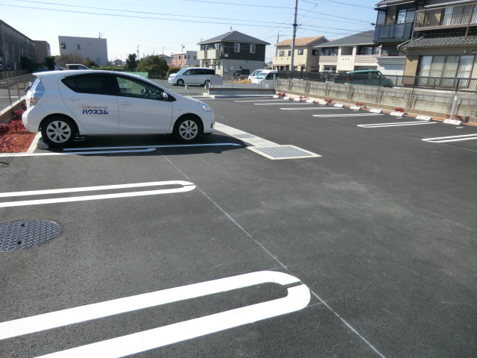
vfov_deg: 56.8
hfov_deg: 71.6
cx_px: 238
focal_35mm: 24
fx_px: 331
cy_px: 179
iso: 80
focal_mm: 4.3
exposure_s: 1/800
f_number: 3.2
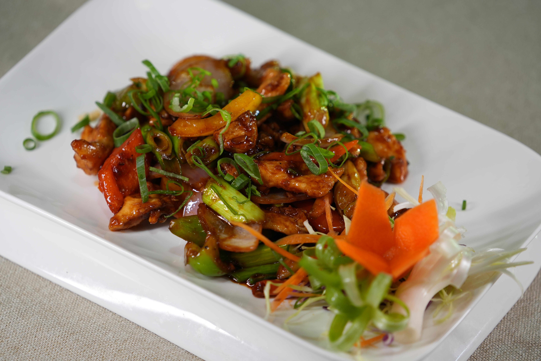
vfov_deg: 7.2
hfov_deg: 10.8
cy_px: 180
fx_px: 2870
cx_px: 270
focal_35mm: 191
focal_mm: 191
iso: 800
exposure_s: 1/200
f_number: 4
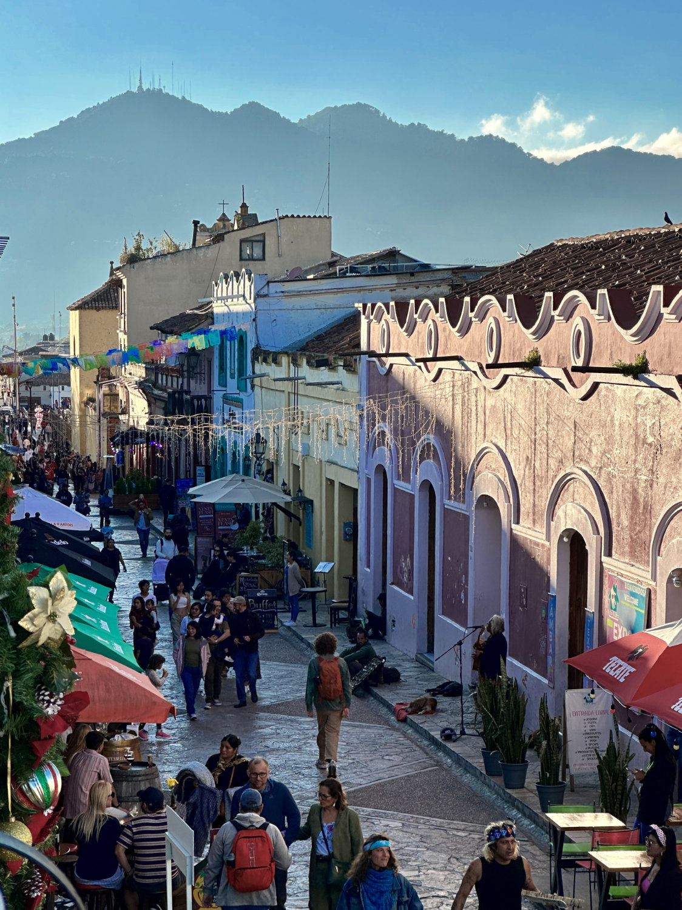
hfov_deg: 19.1
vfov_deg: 25.3
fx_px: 2024
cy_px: 455
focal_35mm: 77
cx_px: 341
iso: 32
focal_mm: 9
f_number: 2.8
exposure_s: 1/497
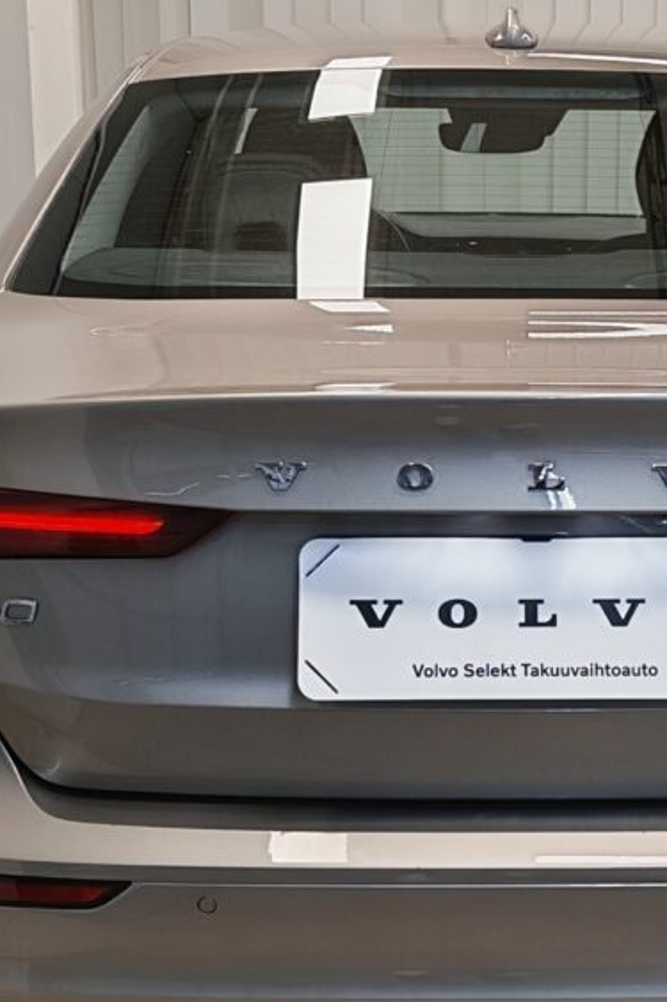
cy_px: 568
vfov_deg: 28.8
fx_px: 1946
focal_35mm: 70
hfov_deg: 19.2
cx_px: 542
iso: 80
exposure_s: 1/100
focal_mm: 5.4
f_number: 1.6
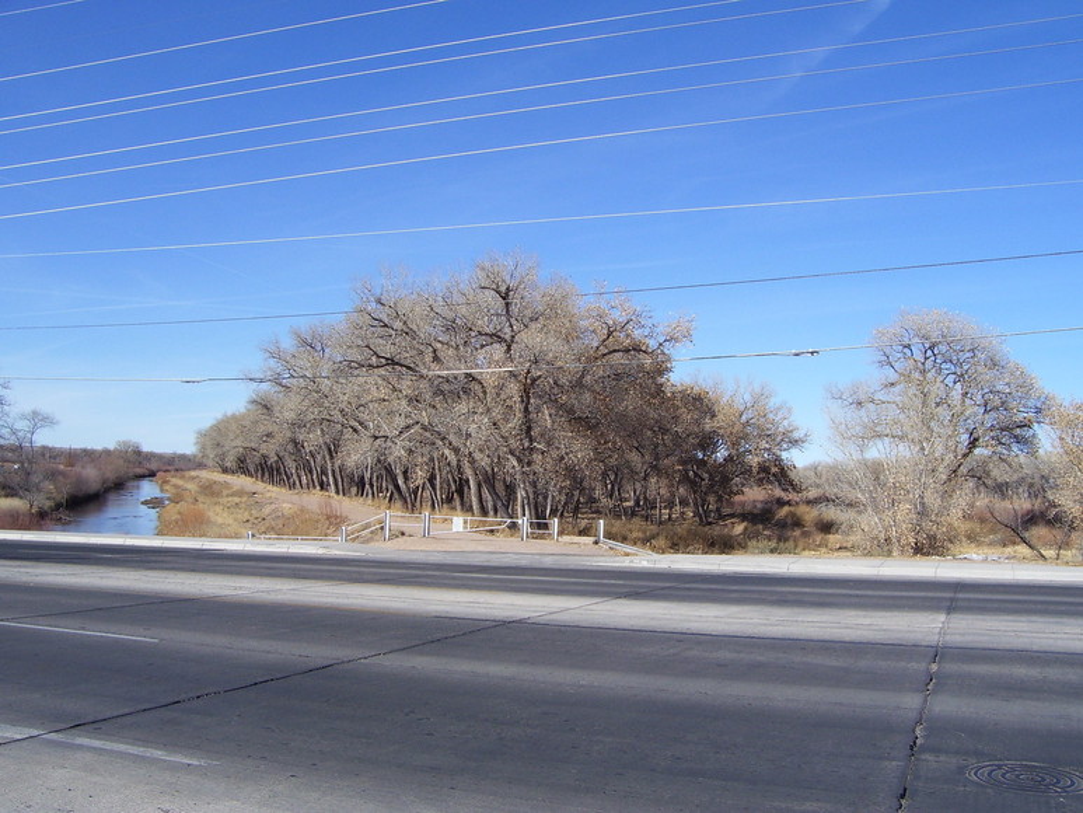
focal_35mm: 34
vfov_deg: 41.8
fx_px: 1064
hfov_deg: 54.0
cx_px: 542
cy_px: 406
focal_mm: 5.6
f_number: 4.8
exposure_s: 1/500
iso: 80
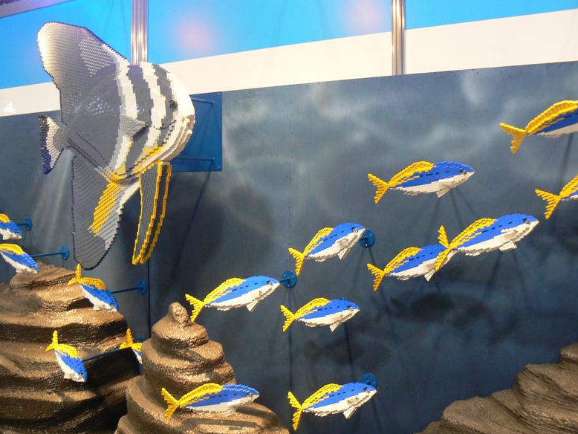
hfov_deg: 50.1
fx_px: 618
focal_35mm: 37
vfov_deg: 38.7
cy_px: 213
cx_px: 293
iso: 200
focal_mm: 6
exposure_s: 1/25
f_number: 2.8
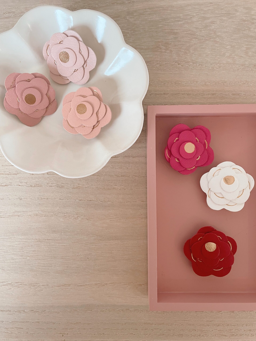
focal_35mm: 26
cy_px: 170
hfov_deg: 53.1
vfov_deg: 67.3
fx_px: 256
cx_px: 128
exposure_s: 1/50
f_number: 1.6
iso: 200
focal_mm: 4.2
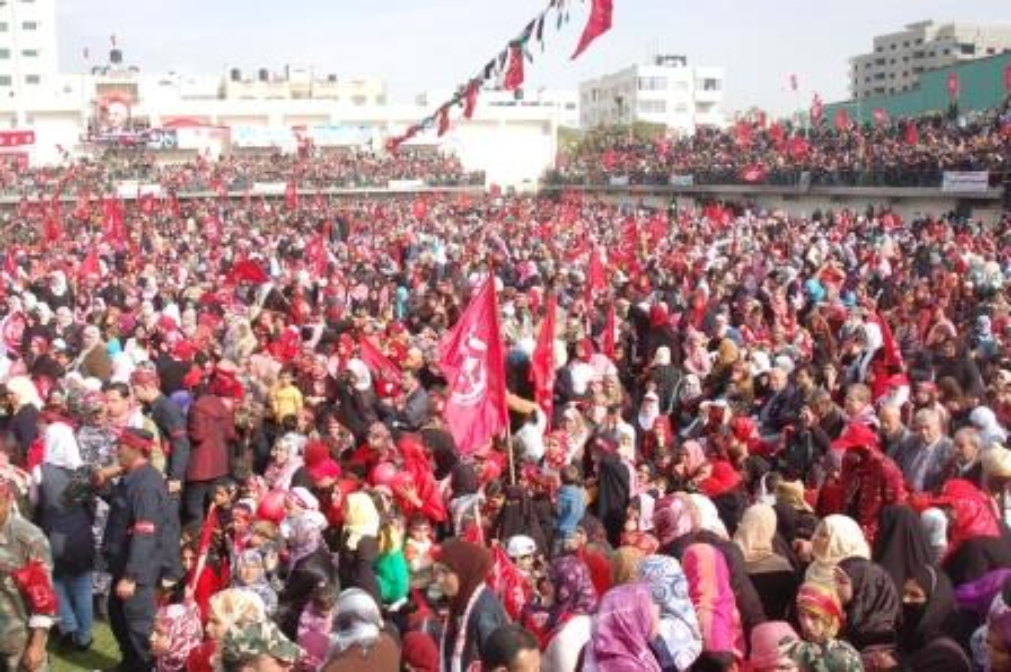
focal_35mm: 57
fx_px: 1600
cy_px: 336
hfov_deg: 35.1
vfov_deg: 23.7
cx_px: 506
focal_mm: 38
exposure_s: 1/400
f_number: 10
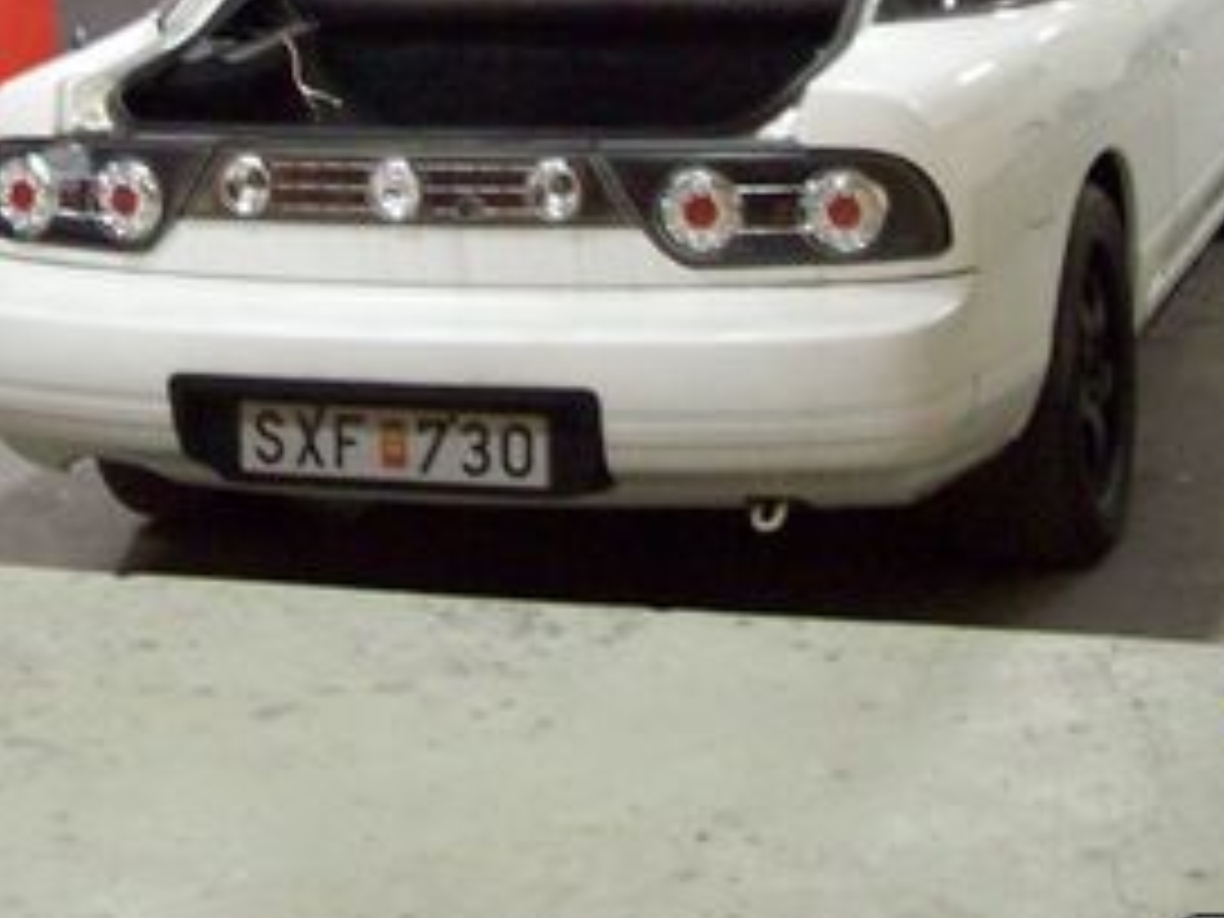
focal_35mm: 106
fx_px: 3748
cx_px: 500
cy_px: -94
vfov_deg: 13.7
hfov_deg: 18.5
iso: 160
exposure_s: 1/9.08
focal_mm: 7.6
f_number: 3
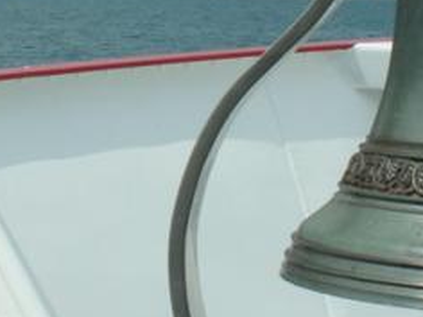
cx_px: 122
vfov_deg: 9.3
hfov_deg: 12.6
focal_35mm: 157
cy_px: -77
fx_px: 1919
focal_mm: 9.69
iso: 50
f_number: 8
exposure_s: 1/320
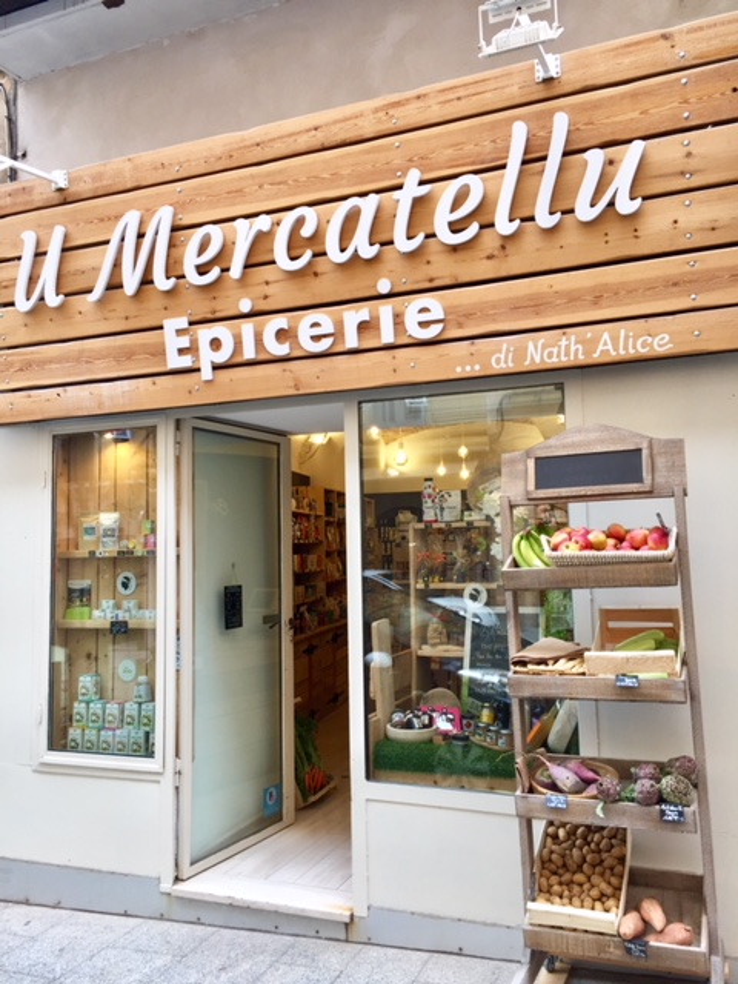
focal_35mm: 29
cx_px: 369
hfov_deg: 48.2
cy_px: 492
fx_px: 824
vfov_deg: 61.7
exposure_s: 1/100
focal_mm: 4.15
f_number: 2.2
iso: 32
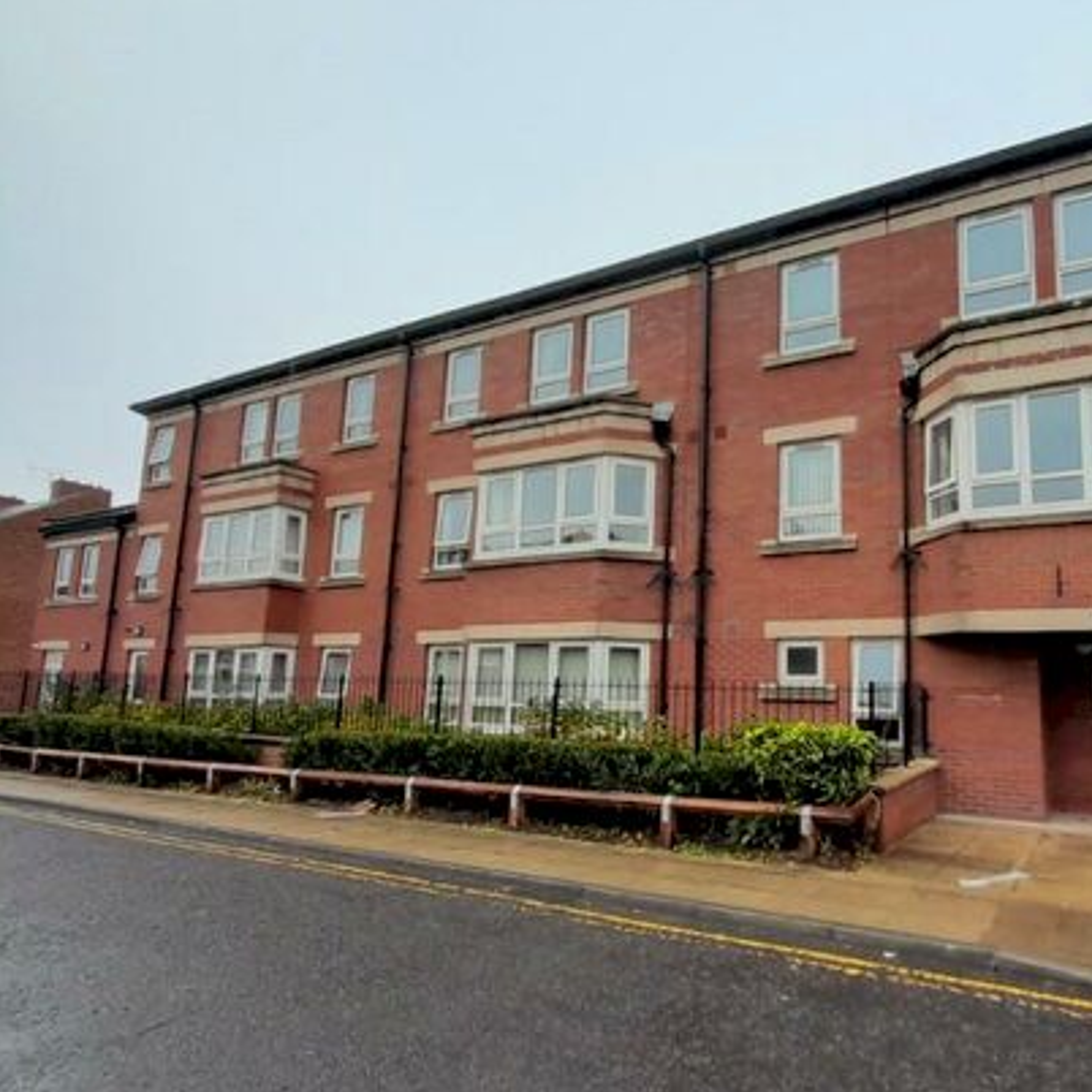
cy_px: 594
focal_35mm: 20
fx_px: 714
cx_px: 728
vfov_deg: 74.7
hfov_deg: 72.6
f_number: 2.2
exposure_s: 1/369
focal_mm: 1.13
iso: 40
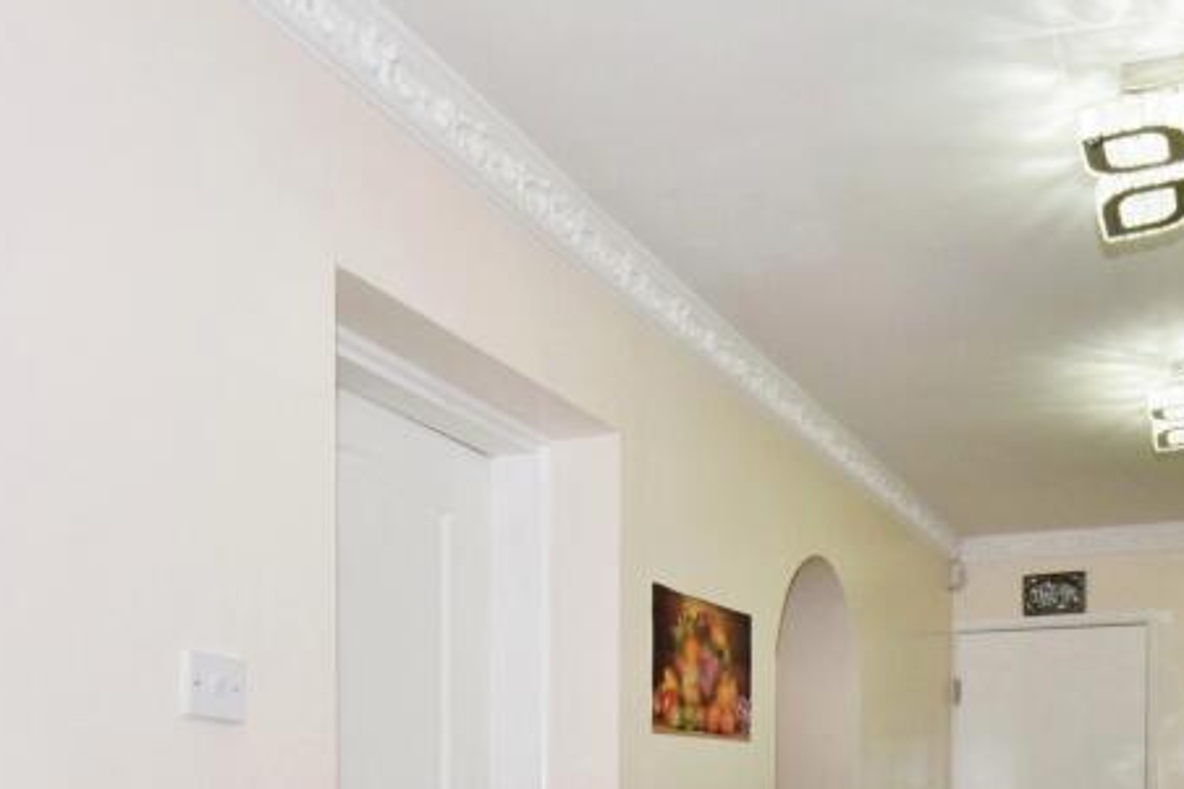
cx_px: 885
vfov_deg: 35.2
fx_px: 1118
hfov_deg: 53.3
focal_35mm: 34
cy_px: 790
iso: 1000
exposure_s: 1/60
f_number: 10
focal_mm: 10
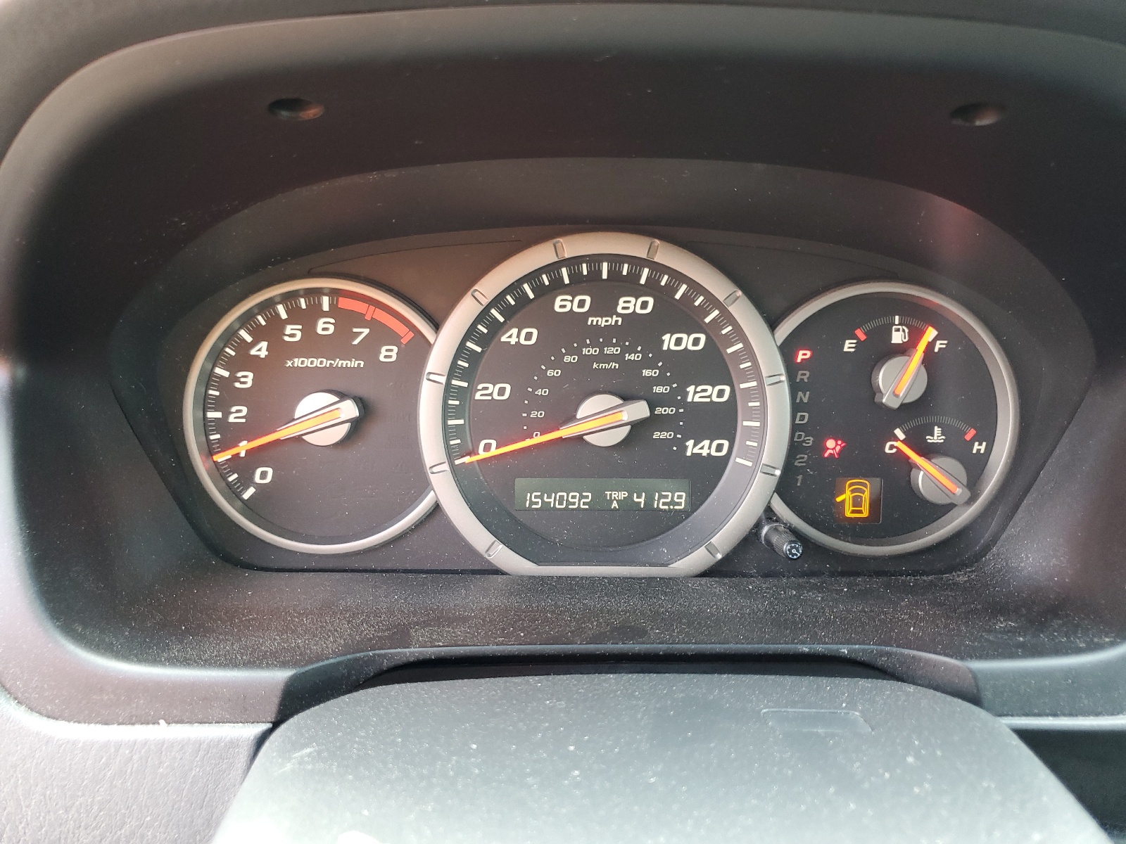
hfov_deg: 67.3
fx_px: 846
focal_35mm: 26
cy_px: 422
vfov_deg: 53.1
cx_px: 563
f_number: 1.5
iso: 115
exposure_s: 1/60.2
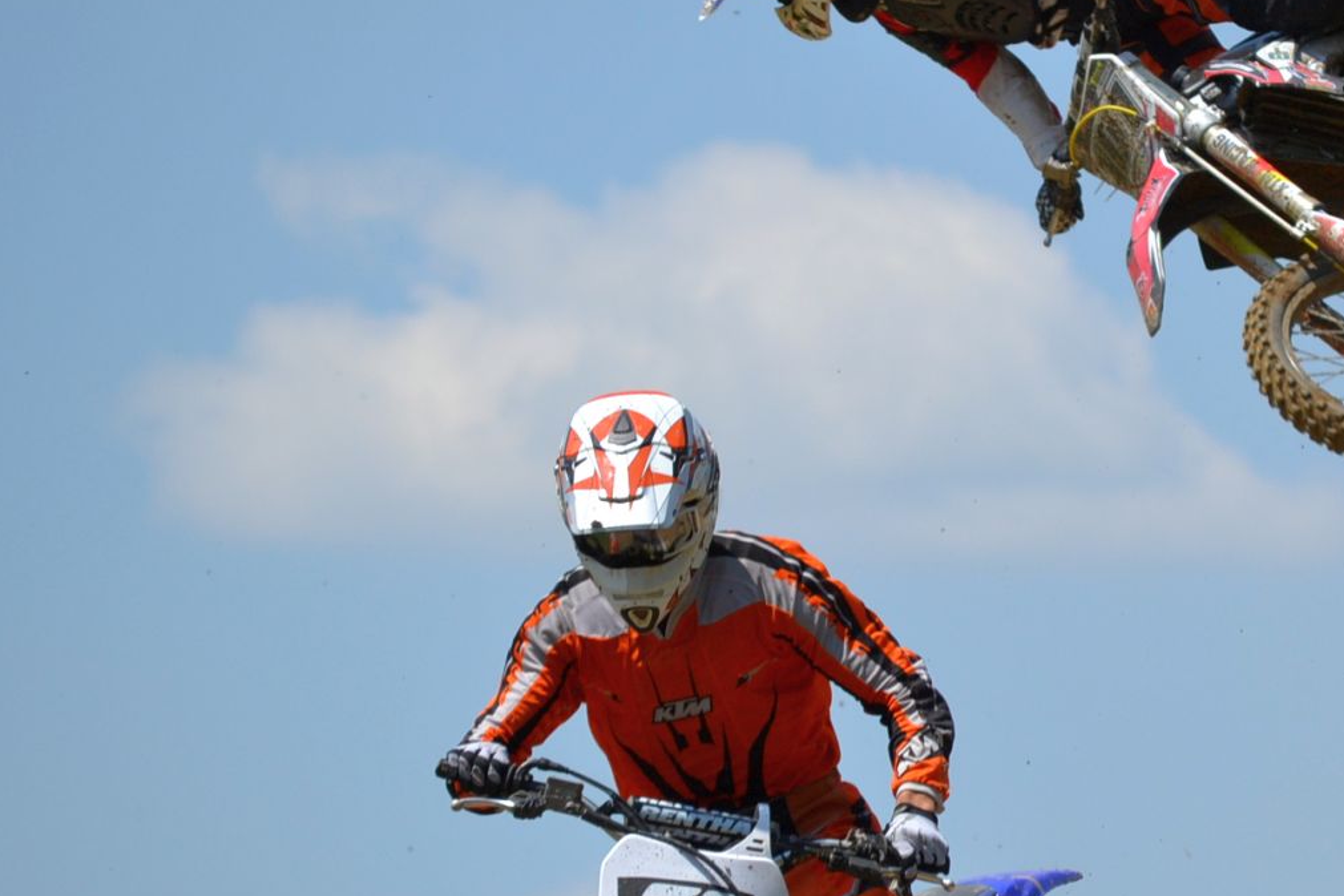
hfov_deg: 4.5
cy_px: 541
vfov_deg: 3.0
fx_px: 17023
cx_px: 1098
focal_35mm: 456
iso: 360
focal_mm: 160
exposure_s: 1/2000
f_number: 7.1
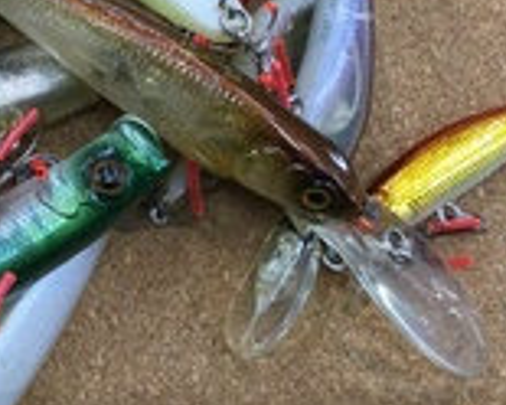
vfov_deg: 12.8
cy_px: -98
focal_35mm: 117
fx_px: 1752
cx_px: -238
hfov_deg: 15.3
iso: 32
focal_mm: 3.3
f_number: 2.4
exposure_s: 1/30
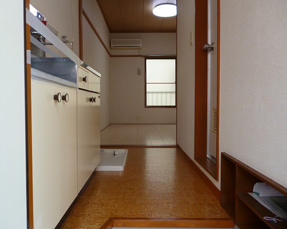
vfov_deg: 48.5
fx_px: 255
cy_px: 112
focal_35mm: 30
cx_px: 137
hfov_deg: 58.8
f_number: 3.1
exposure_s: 1/60
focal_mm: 5
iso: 125
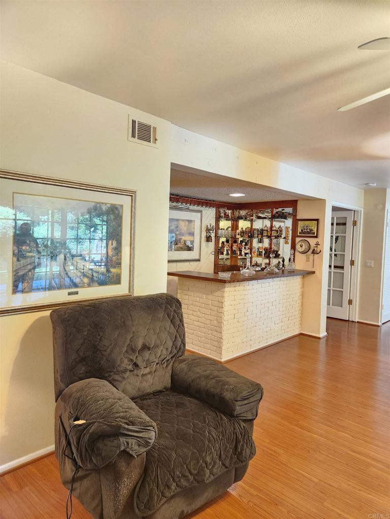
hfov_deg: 58.9
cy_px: 260
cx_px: 195
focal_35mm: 23
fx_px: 346
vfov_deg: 73.9
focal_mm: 5.4
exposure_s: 1/40
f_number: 1.8
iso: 640
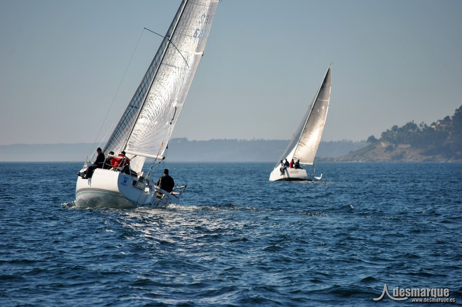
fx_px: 2597
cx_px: 231
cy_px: 154
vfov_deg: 6.8
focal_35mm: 202
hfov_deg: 10.2
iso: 200
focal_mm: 135
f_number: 5
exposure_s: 1/1600
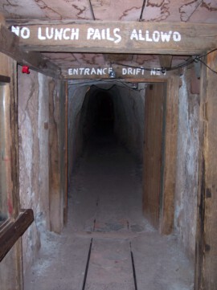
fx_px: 318
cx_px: 108
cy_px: 145
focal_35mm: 38
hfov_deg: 37.7
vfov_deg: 49.0
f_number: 2.8
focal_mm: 8
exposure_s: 1/30
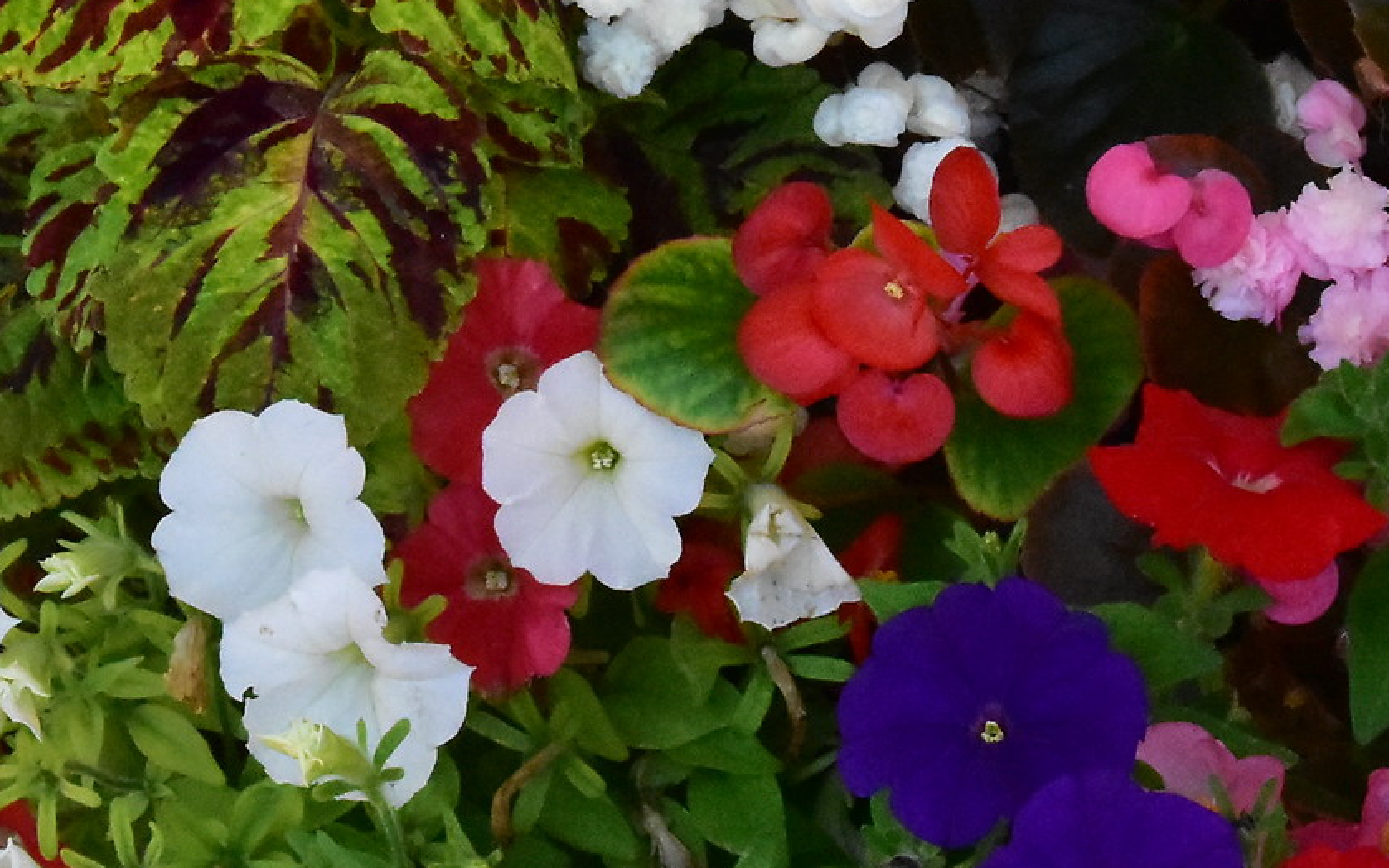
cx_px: 789
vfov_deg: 7.1
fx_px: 6966
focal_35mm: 184
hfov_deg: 11.4
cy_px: 152
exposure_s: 1/1000
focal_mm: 42
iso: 6400
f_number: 16
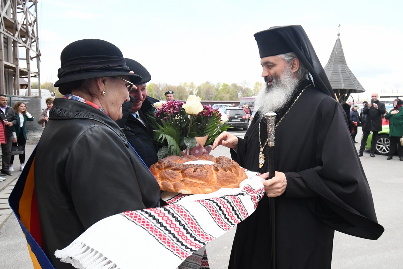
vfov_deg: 77.3
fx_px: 168
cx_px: 202
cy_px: 134
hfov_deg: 100.4
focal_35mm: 15
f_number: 4.5
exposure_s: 1/2000
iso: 1600
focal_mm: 10
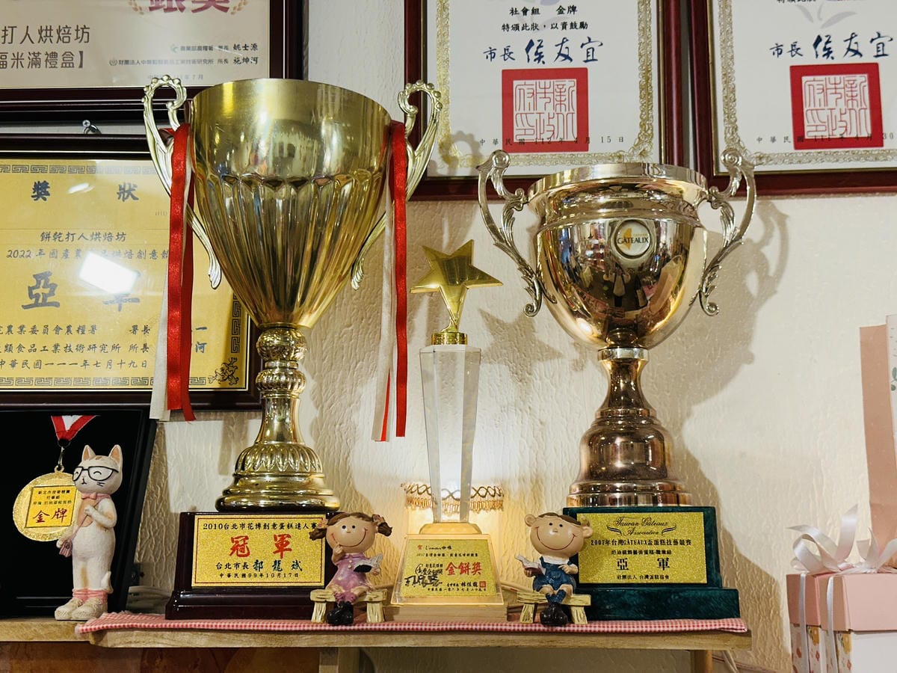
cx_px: 448
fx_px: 1244
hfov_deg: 39.7
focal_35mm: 48
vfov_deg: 30.3
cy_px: 336
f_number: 1.78
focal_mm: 6.86
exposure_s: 1/120
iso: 80
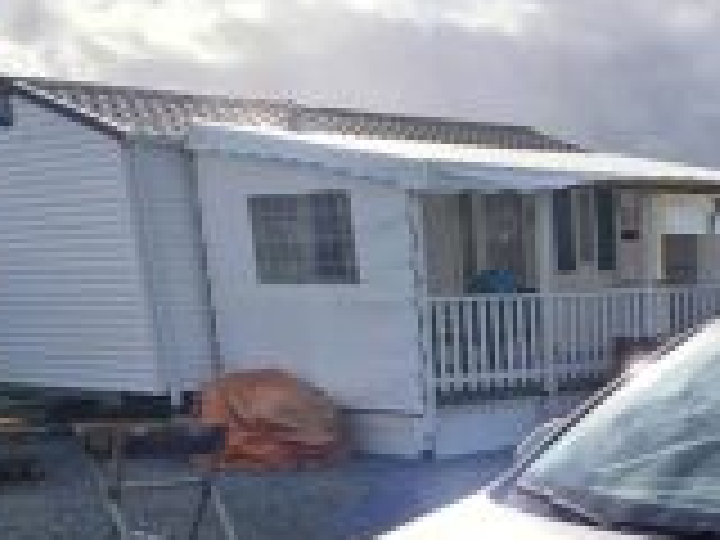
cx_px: 709
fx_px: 1269
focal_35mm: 61
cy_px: 614
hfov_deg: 29.7
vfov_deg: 22.5
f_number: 1.8
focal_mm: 5.4
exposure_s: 1/5968
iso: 50
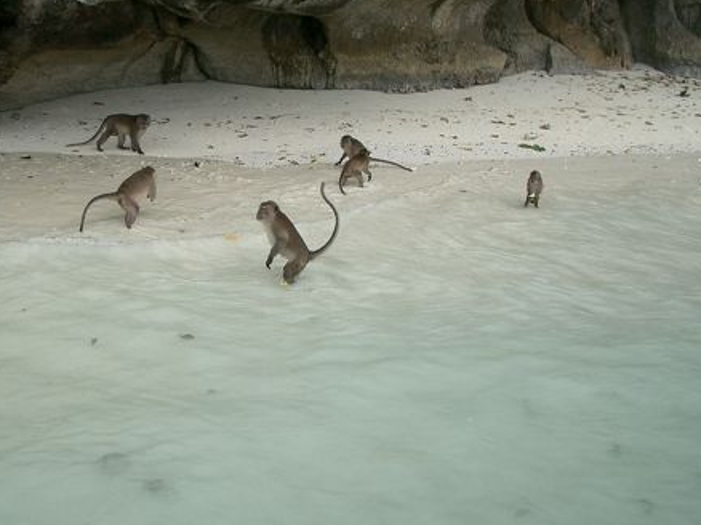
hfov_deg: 36.3
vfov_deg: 27.9
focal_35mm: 52
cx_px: 205
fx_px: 1052
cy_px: 201
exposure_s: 1/400
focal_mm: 5.8
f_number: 2.6
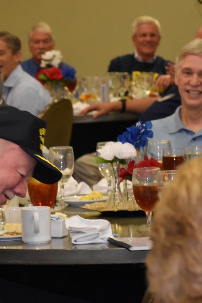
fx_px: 1977
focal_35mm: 235
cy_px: 156
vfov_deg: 8.8
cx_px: 47
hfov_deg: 5.8
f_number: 5.6
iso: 2500
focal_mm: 92
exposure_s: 1/60
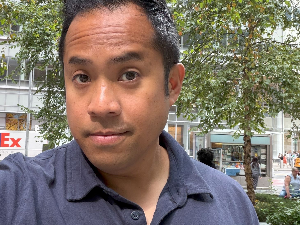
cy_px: 114
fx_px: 355
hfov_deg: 45.3
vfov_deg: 35.2
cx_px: 107
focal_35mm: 41
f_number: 1.9
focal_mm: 2.71
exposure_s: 1/121
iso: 50
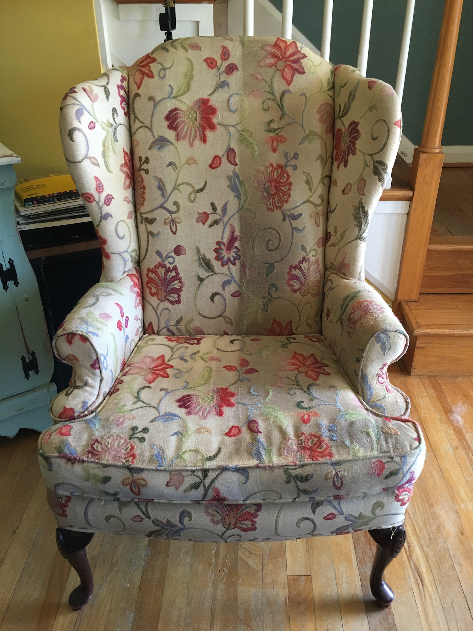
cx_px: 236
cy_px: 316
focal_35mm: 29
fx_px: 528
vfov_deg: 61.7
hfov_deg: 48.2
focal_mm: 4.15
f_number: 2.2
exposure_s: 1/15
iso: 50
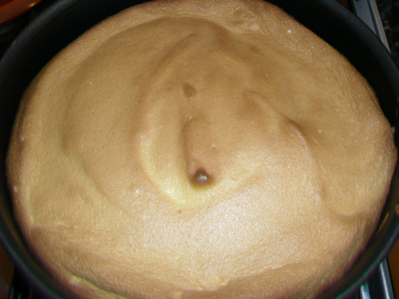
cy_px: 150
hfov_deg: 52.6
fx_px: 403
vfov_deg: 40.7
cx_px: 200
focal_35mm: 35
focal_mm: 6.3
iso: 200
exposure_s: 1/45
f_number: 3.2
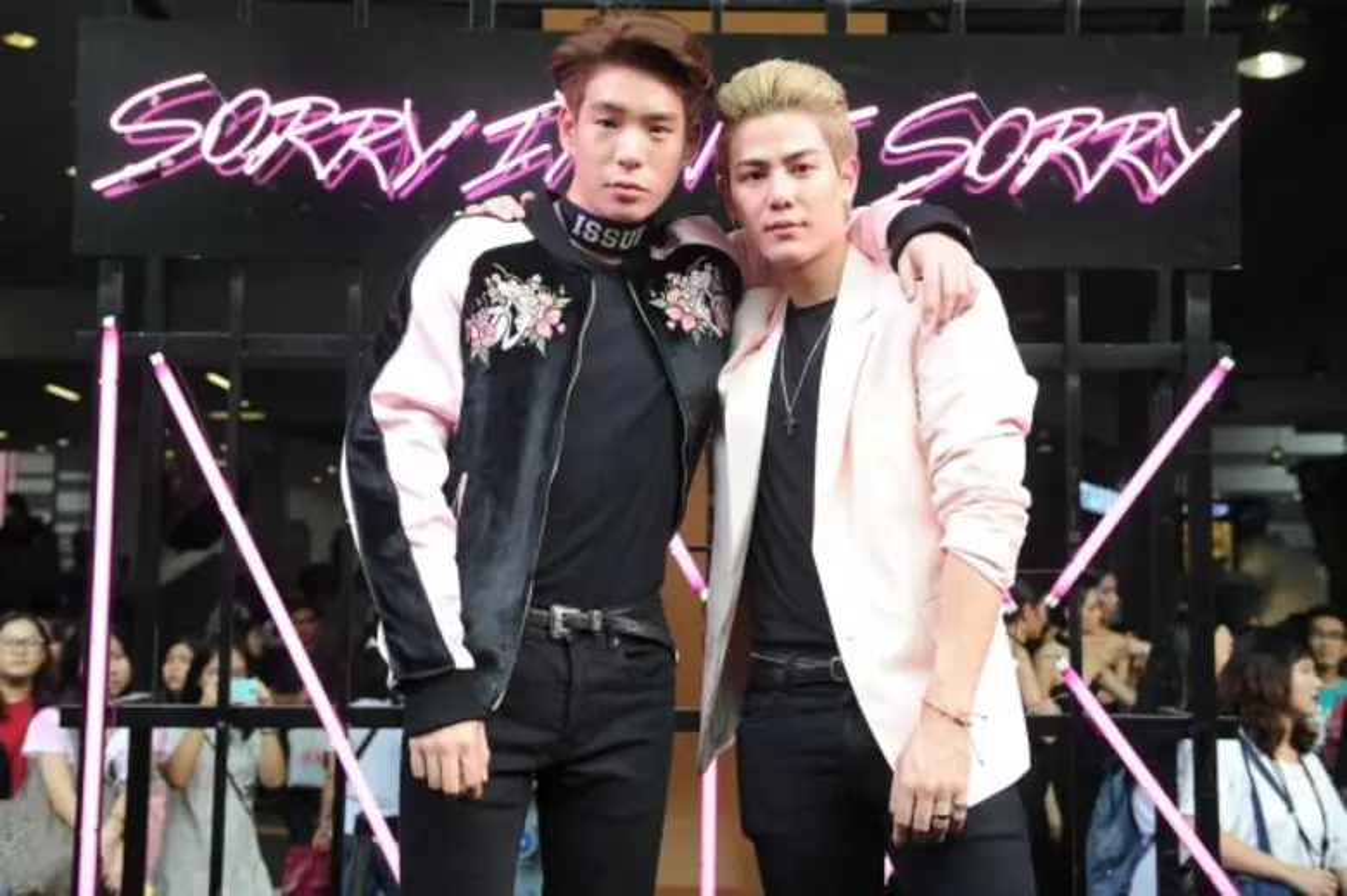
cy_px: 448
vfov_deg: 28.0
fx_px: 1795
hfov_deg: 41.1
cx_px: 674
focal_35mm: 48
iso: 640
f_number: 5
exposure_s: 1/200
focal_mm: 48
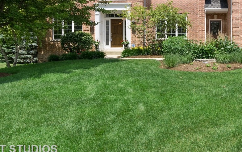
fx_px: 264
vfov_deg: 29.8
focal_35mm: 40
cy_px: -1
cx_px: 196
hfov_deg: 46.5
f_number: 9
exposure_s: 1/640
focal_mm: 13
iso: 200
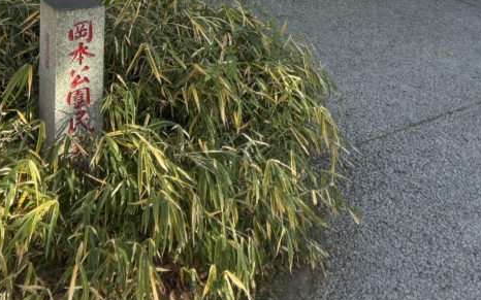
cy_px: -138
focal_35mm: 57
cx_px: 215
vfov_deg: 19.9
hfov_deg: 35.7
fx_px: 747
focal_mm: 5.96
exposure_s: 1/444
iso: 50
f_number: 1.6
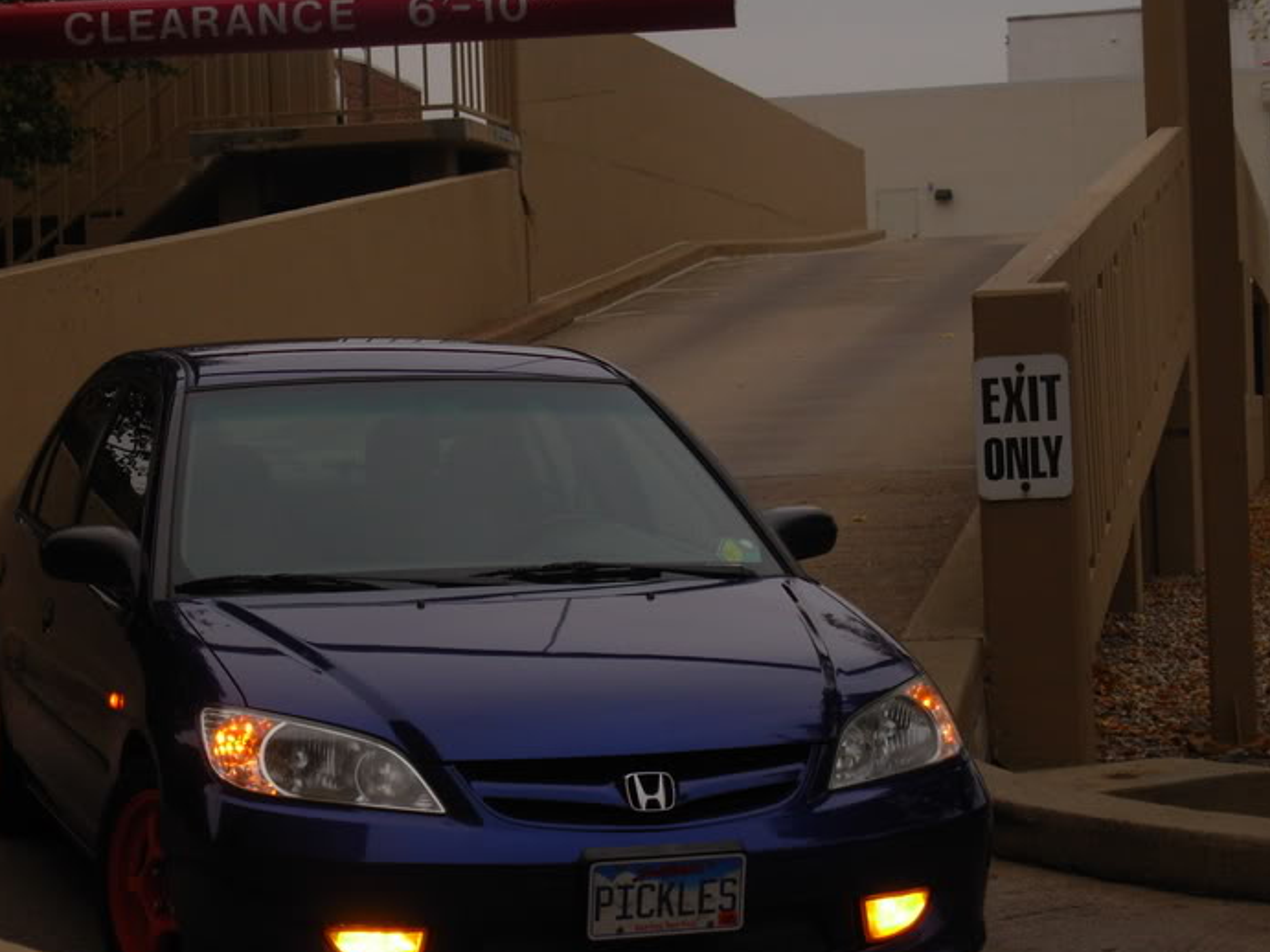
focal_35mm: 95
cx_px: 630
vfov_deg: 15.6
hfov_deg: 20.7
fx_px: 3485
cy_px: 502
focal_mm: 13.5
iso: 50
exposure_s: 1/128
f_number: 3.7
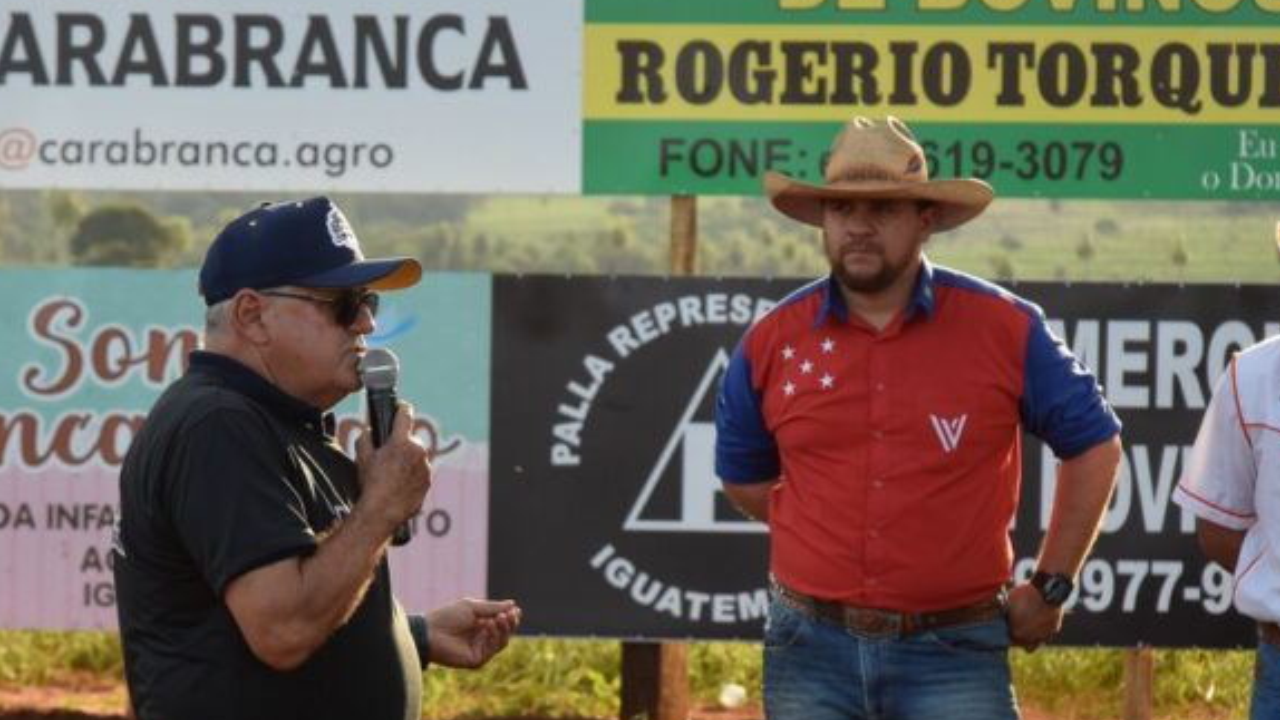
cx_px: 350
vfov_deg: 7.0
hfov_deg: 12.3
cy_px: 444
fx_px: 5906
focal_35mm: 174
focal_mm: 62
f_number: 5
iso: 400
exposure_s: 1/400
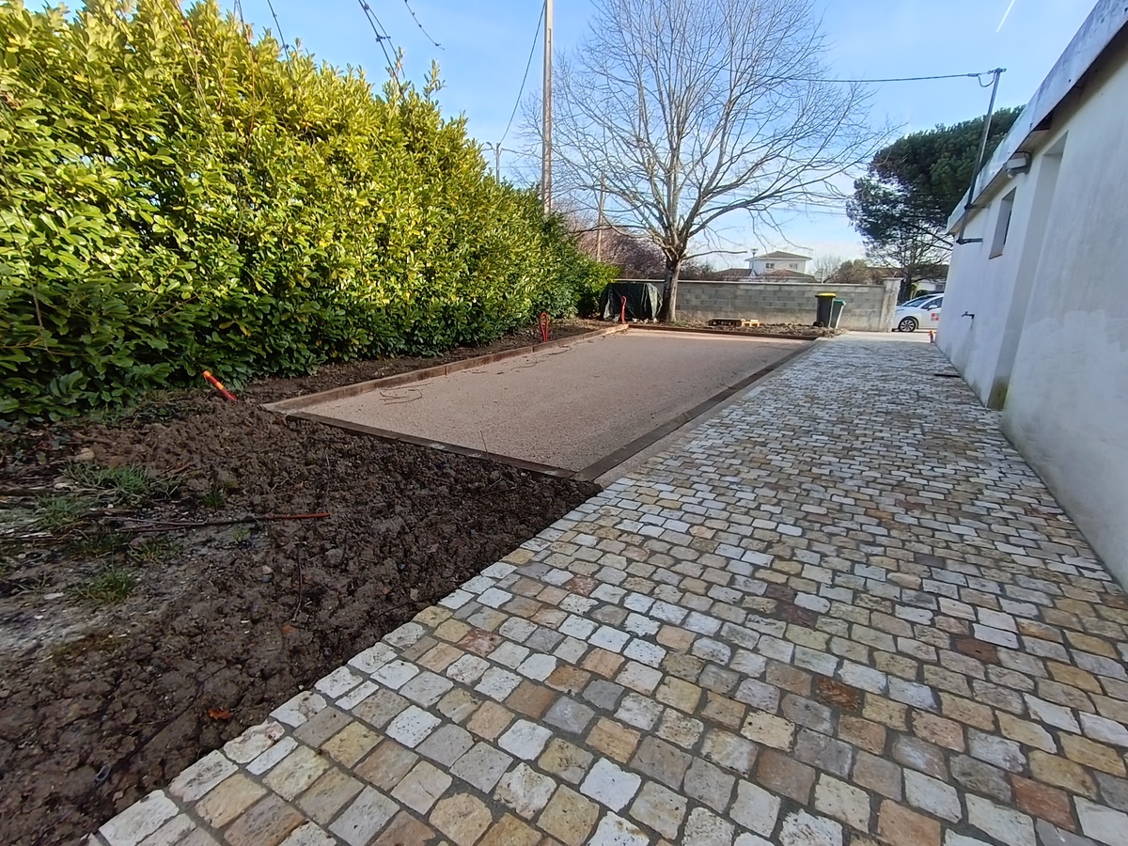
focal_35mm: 17
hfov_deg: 91.0
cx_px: 564
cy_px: 423
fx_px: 554
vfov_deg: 74.7
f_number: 2.2
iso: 100
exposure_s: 1/187
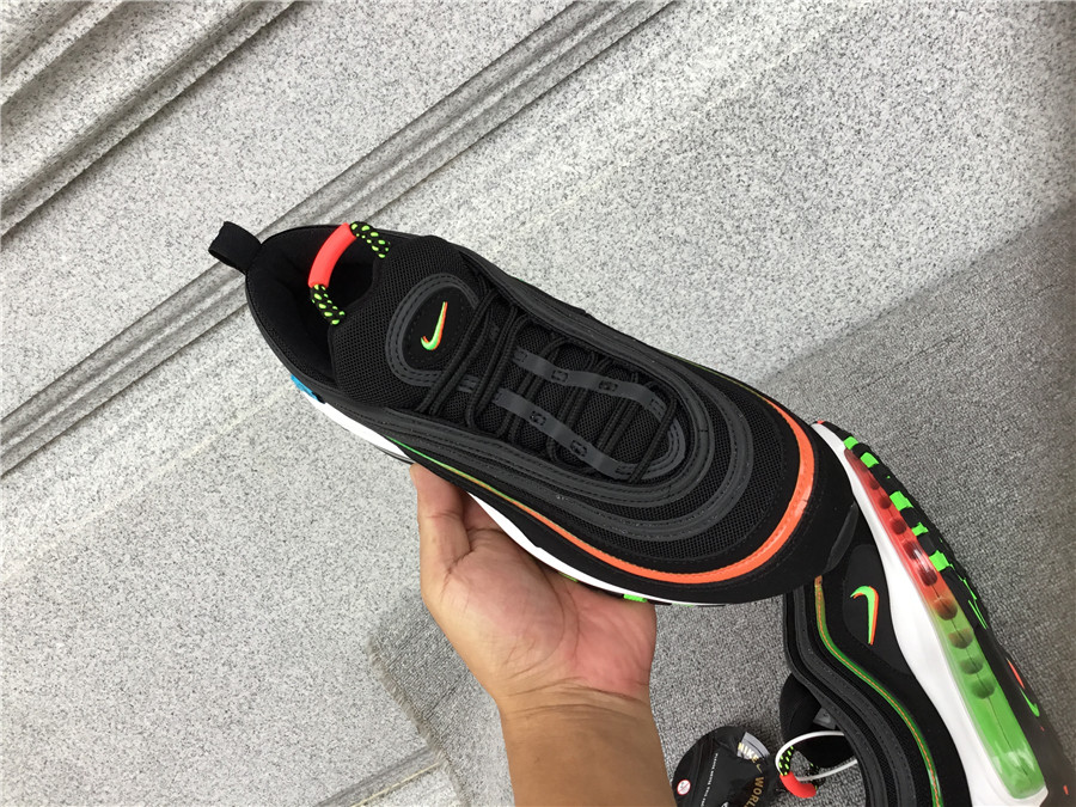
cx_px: 538
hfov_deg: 58.4
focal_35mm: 31
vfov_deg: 45.4
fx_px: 964
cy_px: 404
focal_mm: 3.3
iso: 50
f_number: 2.4
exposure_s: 1/100
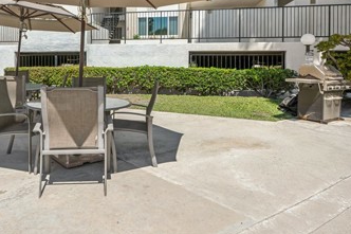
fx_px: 263
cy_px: 49
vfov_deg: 45.6
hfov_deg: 65.6
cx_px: 117
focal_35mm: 27
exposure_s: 1/250
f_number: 10
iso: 100
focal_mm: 14
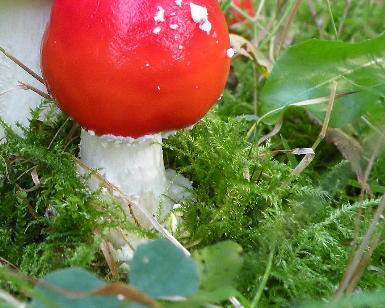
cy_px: 19
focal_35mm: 88
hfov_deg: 21.4
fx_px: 1003
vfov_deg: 17.2
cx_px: 62
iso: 251
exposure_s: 1/61.7
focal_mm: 7.4
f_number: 3.2
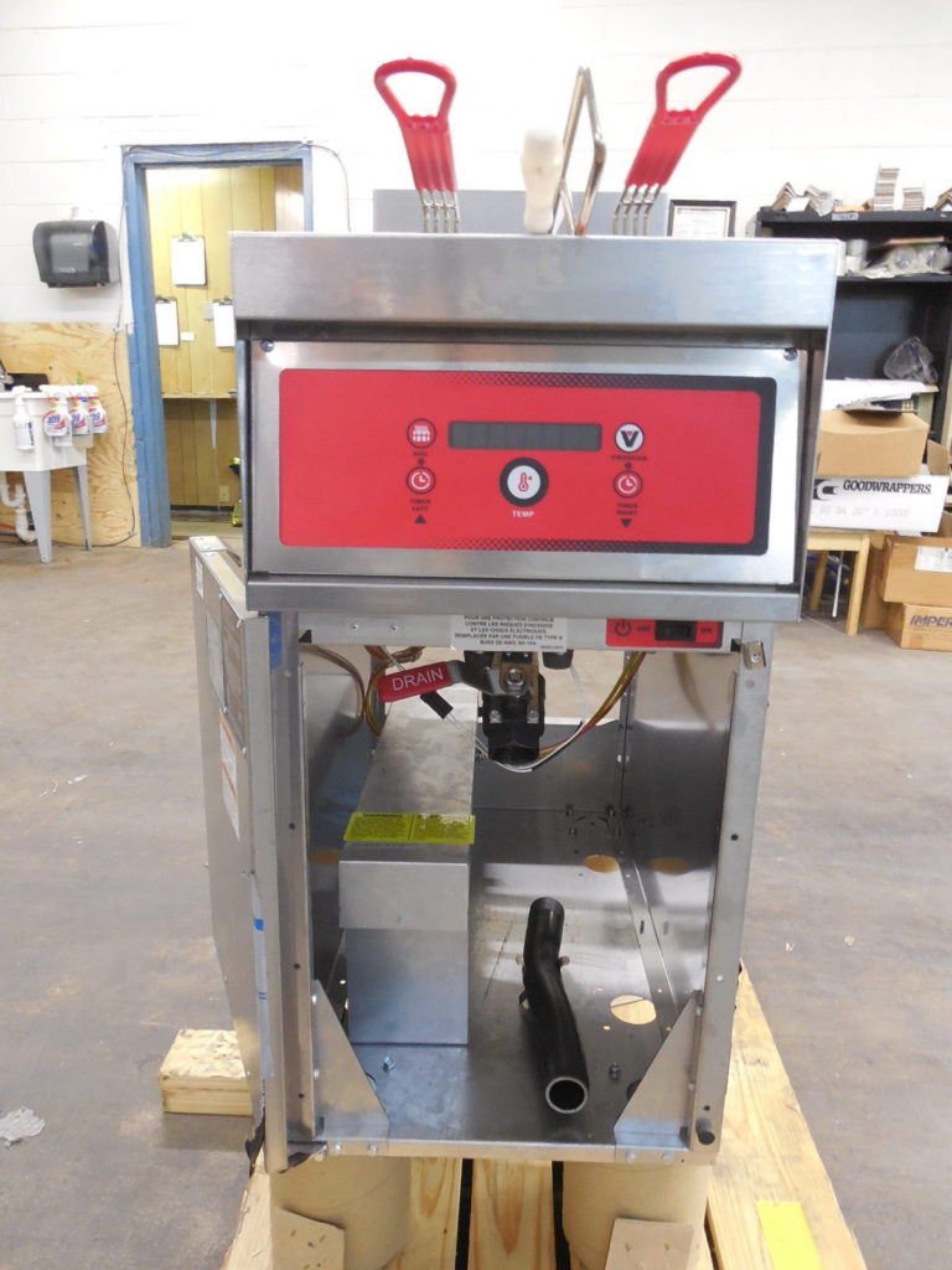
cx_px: 476
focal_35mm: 25
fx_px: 917
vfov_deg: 69.4
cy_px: 635
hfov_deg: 54.9
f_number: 3.3
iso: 400
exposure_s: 1/10
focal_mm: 4.5
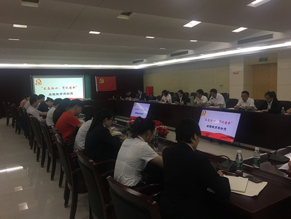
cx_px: 146
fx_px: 244
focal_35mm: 29
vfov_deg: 48.2
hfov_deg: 61.7
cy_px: 110
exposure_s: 1/33
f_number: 2.2
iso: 50
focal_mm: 4.15
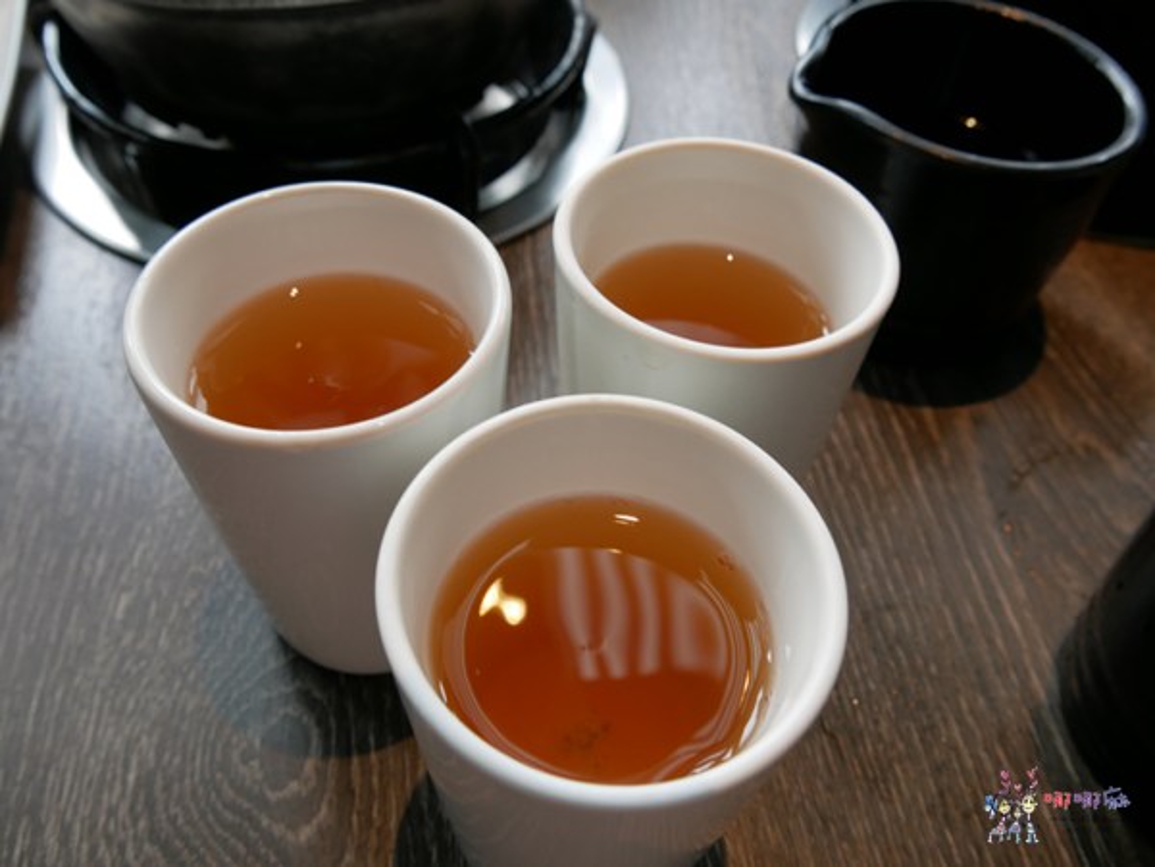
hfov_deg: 63.4
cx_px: 578
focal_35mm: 28
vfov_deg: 49.7
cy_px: 434
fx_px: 934
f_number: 5.6
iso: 320
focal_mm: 14
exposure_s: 1/50
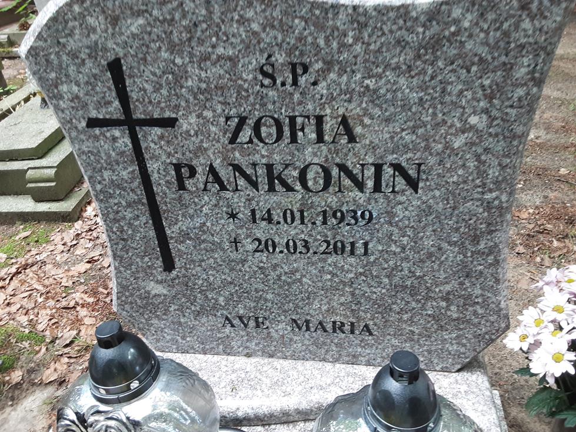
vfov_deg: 49.7
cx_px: 288
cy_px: 216
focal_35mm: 28
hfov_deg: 63.5
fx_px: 466
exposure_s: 1/50
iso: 100
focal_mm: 2.9
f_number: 1.9
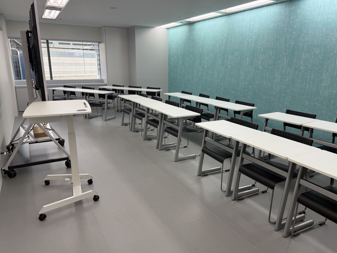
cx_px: 175
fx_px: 243
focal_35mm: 25
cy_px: 127
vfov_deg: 54.9
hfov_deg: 69.4
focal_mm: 6.76
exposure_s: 1/230
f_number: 1.78
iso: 100
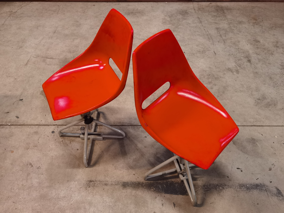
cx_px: 142
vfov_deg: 46.8
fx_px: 246
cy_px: 106
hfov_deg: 60.0
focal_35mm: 30
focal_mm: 6.71
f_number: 1.9
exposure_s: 1/33.3
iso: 640
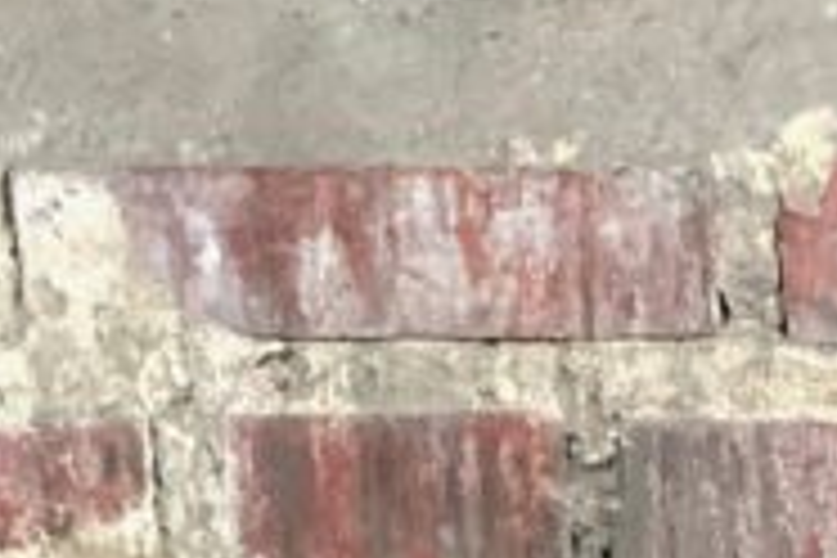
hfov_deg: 6.8
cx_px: 1323
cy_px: 2043
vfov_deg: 4.3
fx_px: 6905
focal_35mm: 297
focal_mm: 6
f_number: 2.4
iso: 160
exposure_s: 1/25
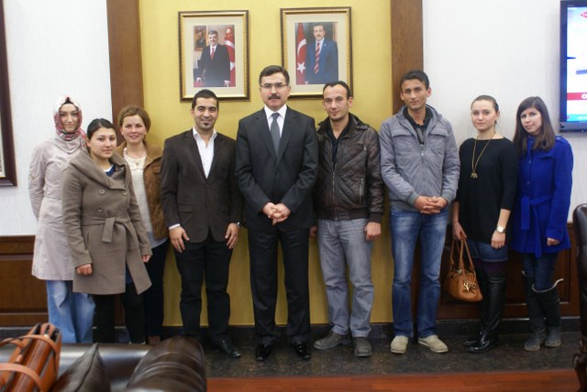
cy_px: 196
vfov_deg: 34.3
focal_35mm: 39
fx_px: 636
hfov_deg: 49.5
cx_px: 294
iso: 400
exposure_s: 1/13
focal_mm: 26
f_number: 4.5
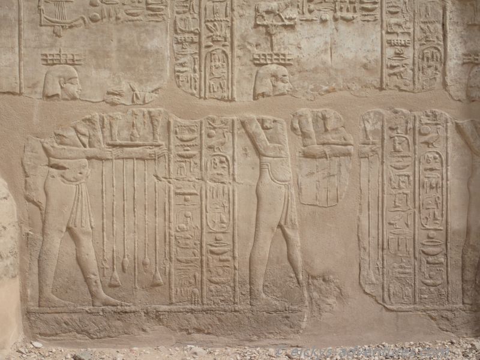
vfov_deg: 17.4
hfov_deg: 23.0
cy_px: 180
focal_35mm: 85
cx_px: 240
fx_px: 1179
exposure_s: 1/640
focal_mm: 15.41
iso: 100
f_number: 6.3
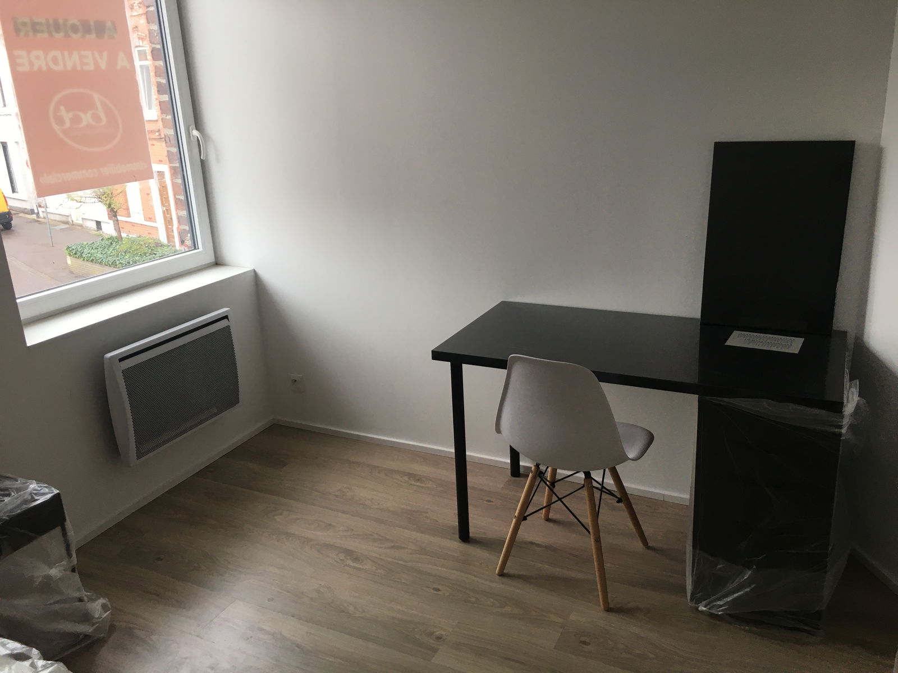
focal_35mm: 29
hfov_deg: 61.7
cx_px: 449
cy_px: 336
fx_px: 752
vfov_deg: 48.2
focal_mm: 4.15
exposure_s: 1/33
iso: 25
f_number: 2.2
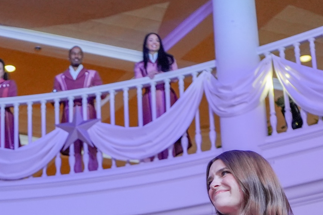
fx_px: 933
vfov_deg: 13.0
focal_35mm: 104
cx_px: 14
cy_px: 213
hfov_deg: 19.2
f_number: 4.5
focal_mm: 46
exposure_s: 1/160
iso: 3200
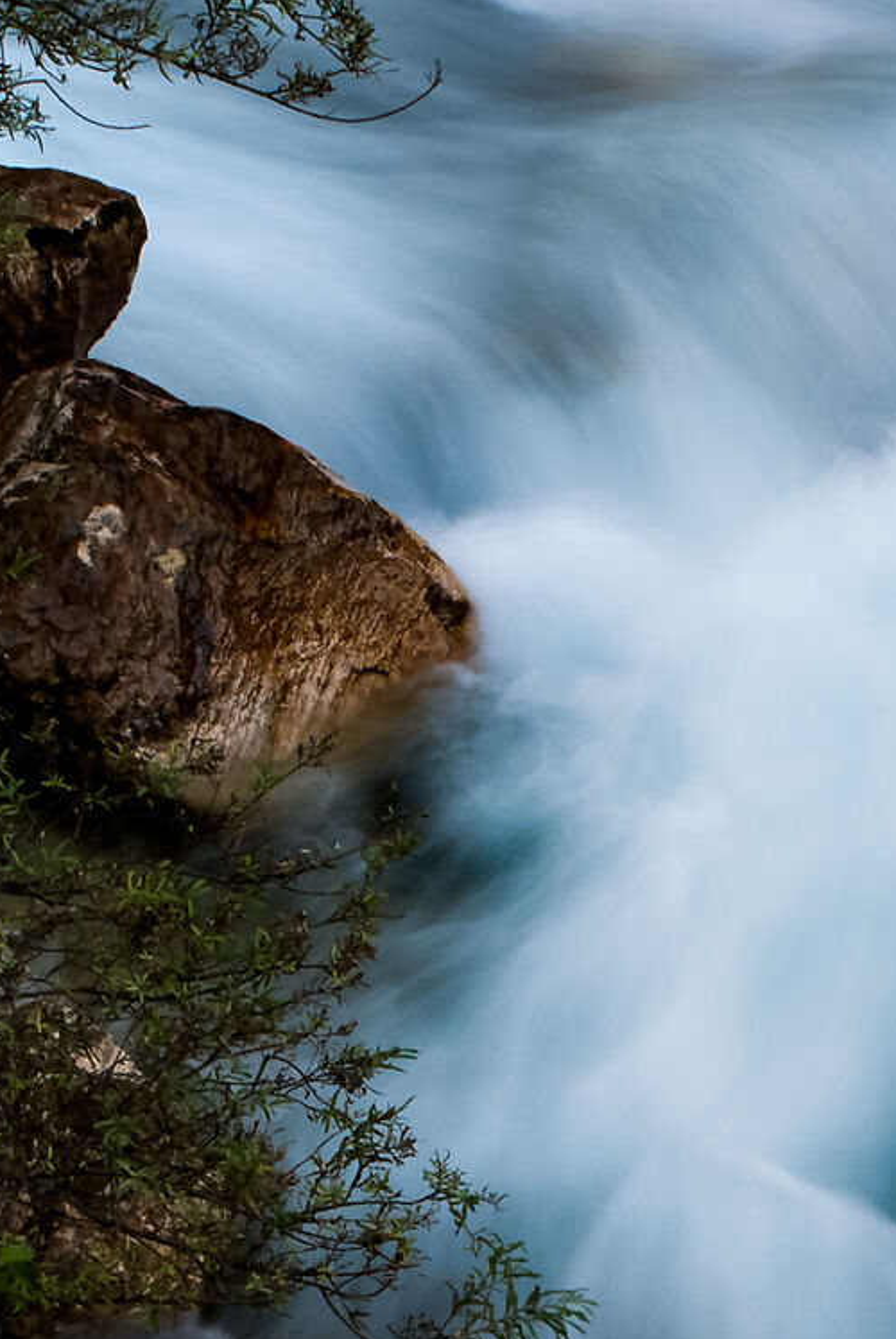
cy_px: 1606
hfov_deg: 3.4
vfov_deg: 5.0
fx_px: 15248
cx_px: 1141
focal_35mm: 410
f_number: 22
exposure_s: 1/2
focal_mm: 85
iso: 100
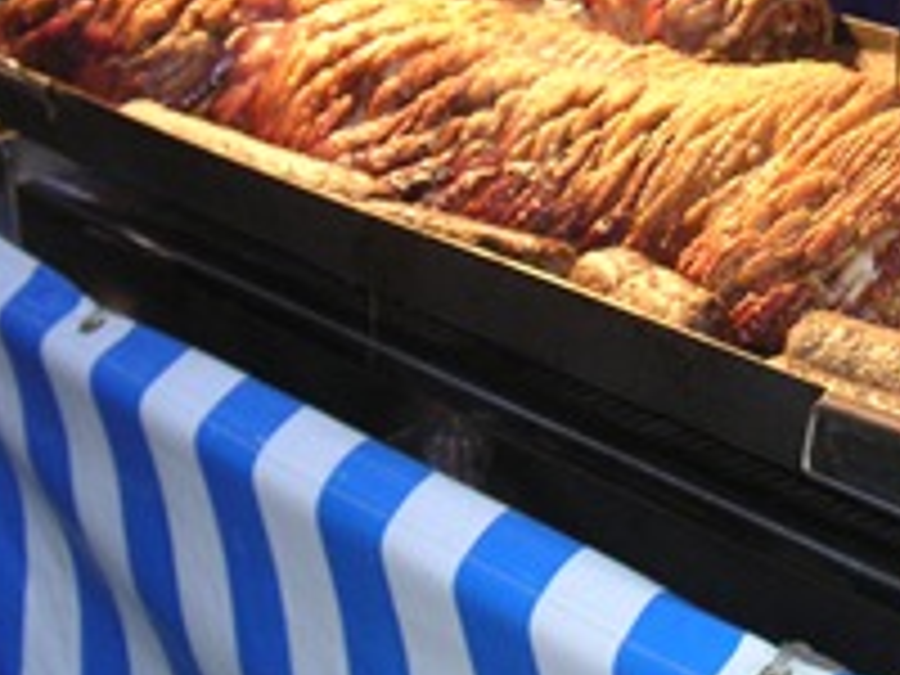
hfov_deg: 25.0
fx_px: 1976
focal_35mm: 76
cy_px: 148
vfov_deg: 19.2
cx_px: 783
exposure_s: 1/45
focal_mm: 6
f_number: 2.8
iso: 160
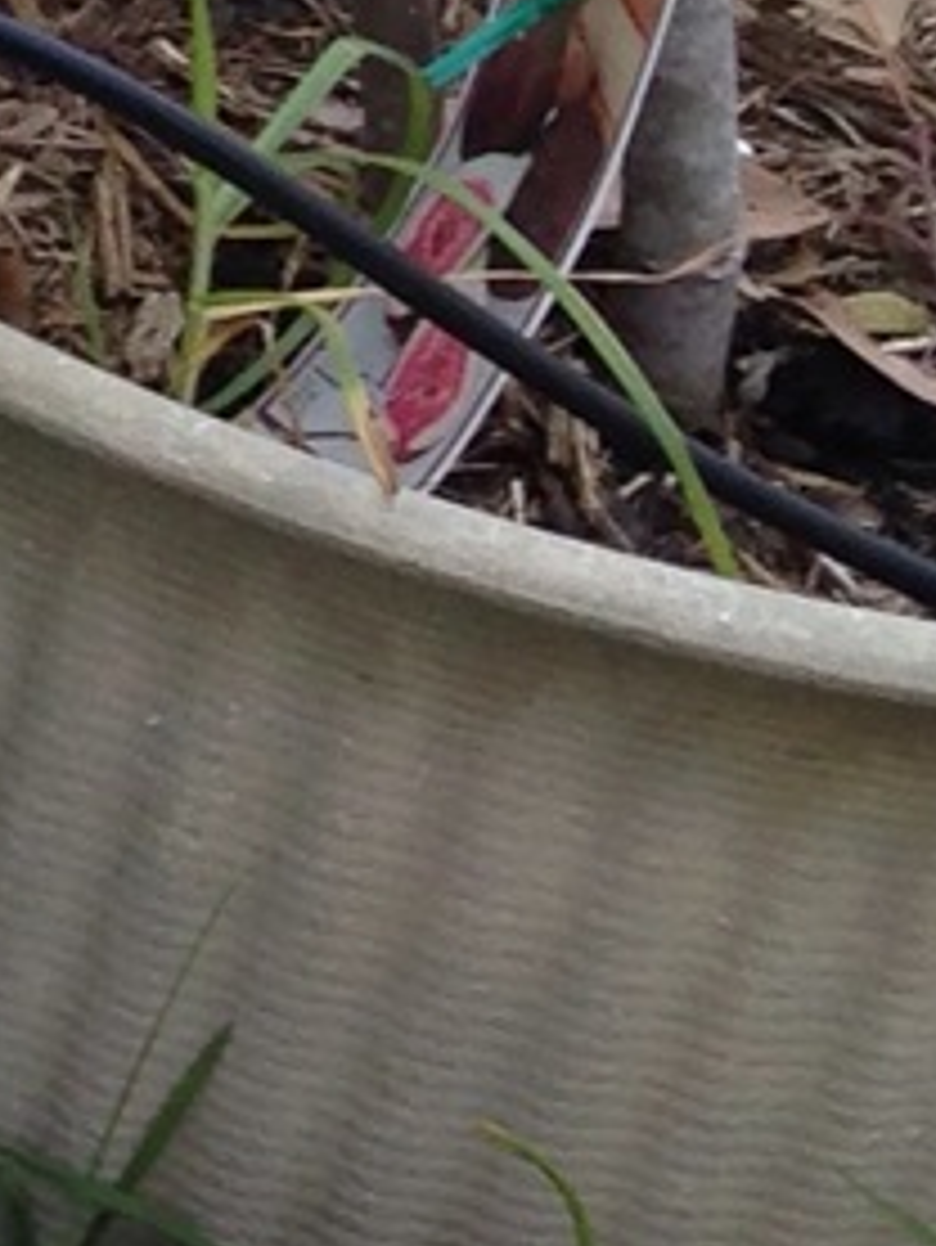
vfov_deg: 7.9
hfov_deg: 5.5
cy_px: -864
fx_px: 8790
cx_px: -2434
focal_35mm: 244
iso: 50
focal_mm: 4.12
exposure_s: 1/246
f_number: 2.4
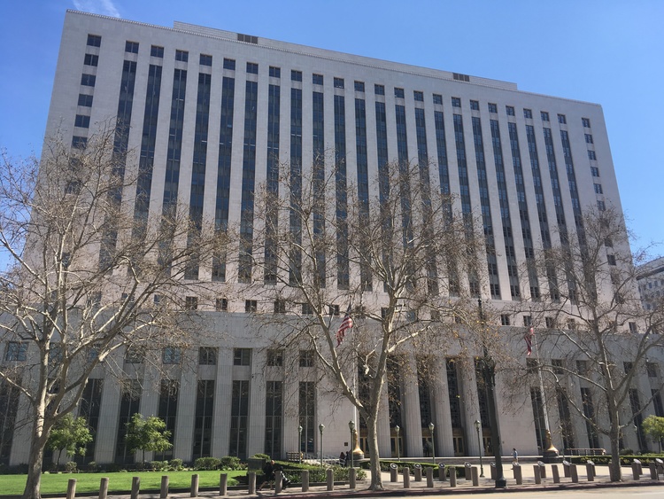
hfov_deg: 61.6
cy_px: 250
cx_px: 332
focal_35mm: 29
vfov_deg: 48.3
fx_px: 556
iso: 25
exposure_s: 1/950
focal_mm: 4.15
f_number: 2.2
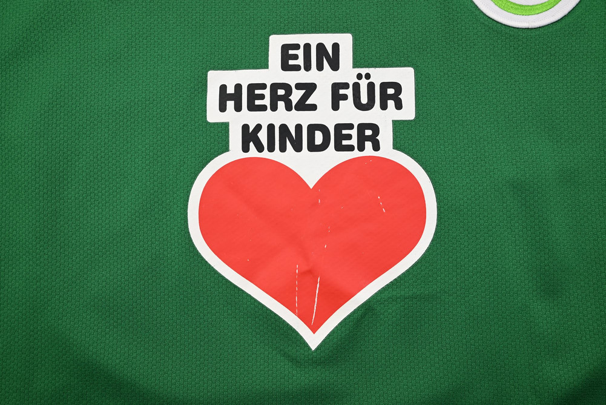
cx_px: 303
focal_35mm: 32
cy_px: 202
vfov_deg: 40.6
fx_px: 547
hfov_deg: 57.9
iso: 200
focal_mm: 32.5
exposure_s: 1/100
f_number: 4.8
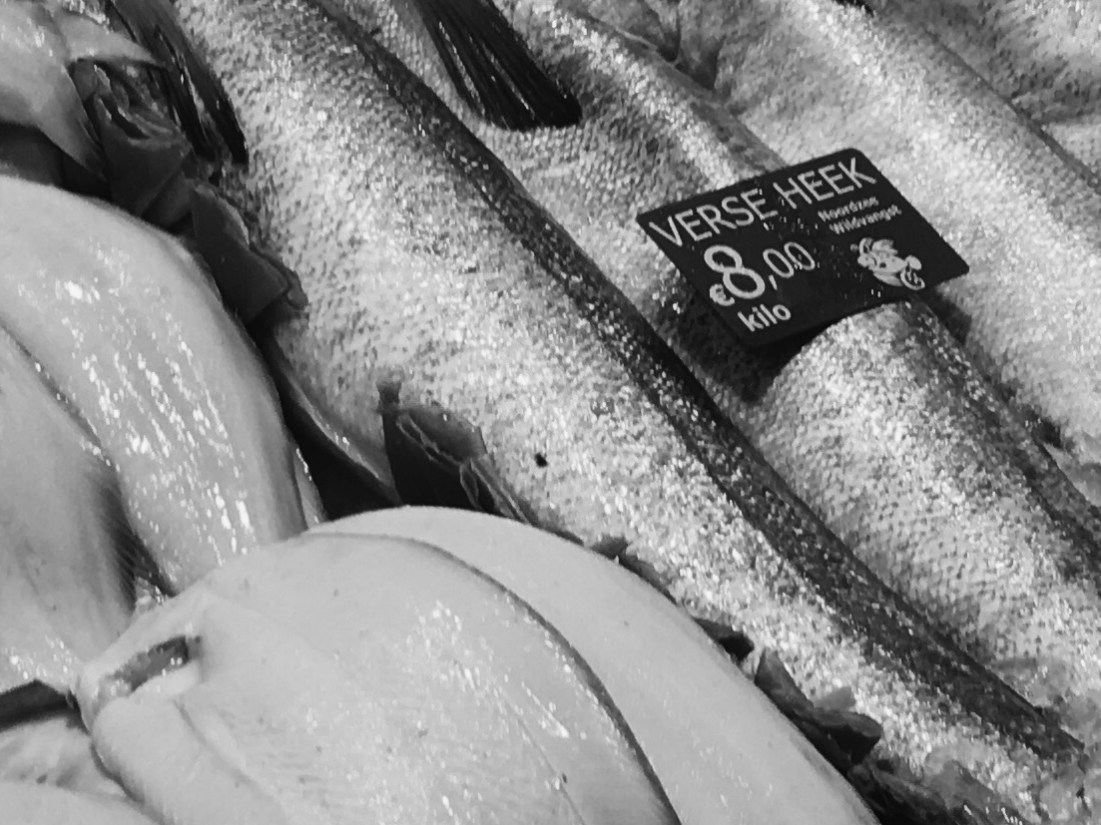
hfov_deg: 18.4
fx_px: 3371
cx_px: 275
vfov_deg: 14.0
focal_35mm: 106
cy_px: 432
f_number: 2.2
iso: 32
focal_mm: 4.15
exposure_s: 1/100
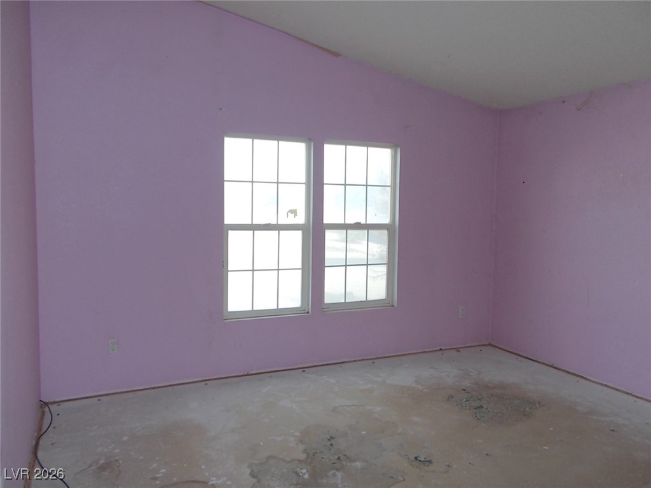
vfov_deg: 53.1
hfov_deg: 67.3
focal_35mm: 26
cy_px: 244
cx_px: 326
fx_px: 489
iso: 80
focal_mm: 4.6
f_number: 3.2
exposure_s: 1/125
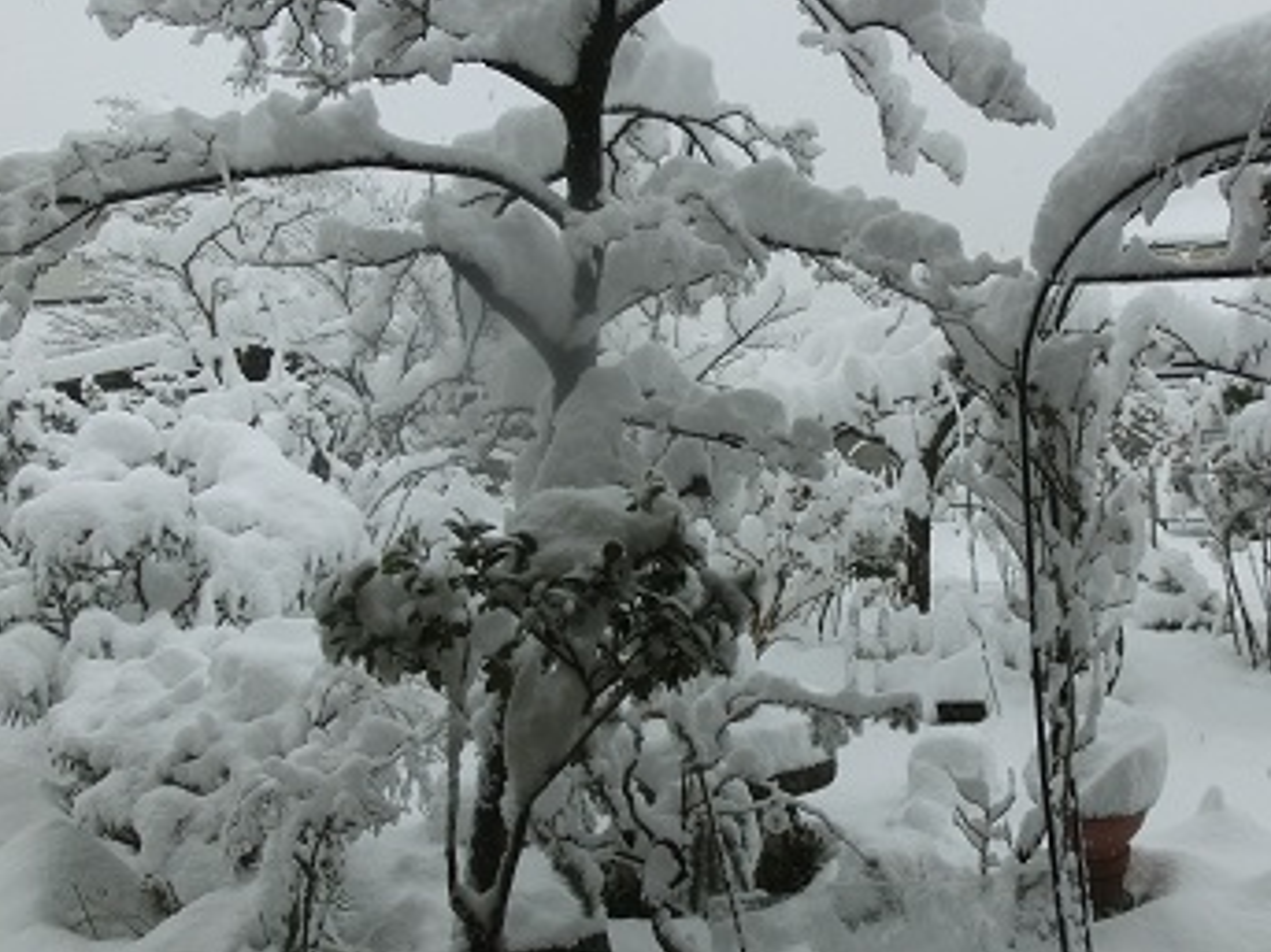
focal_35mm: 37
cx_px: 906
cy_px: 480
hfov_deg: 48.8
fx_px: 1358
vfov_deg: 38.6
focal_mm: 4.4
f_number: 3.3
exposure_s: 1/250
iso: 80
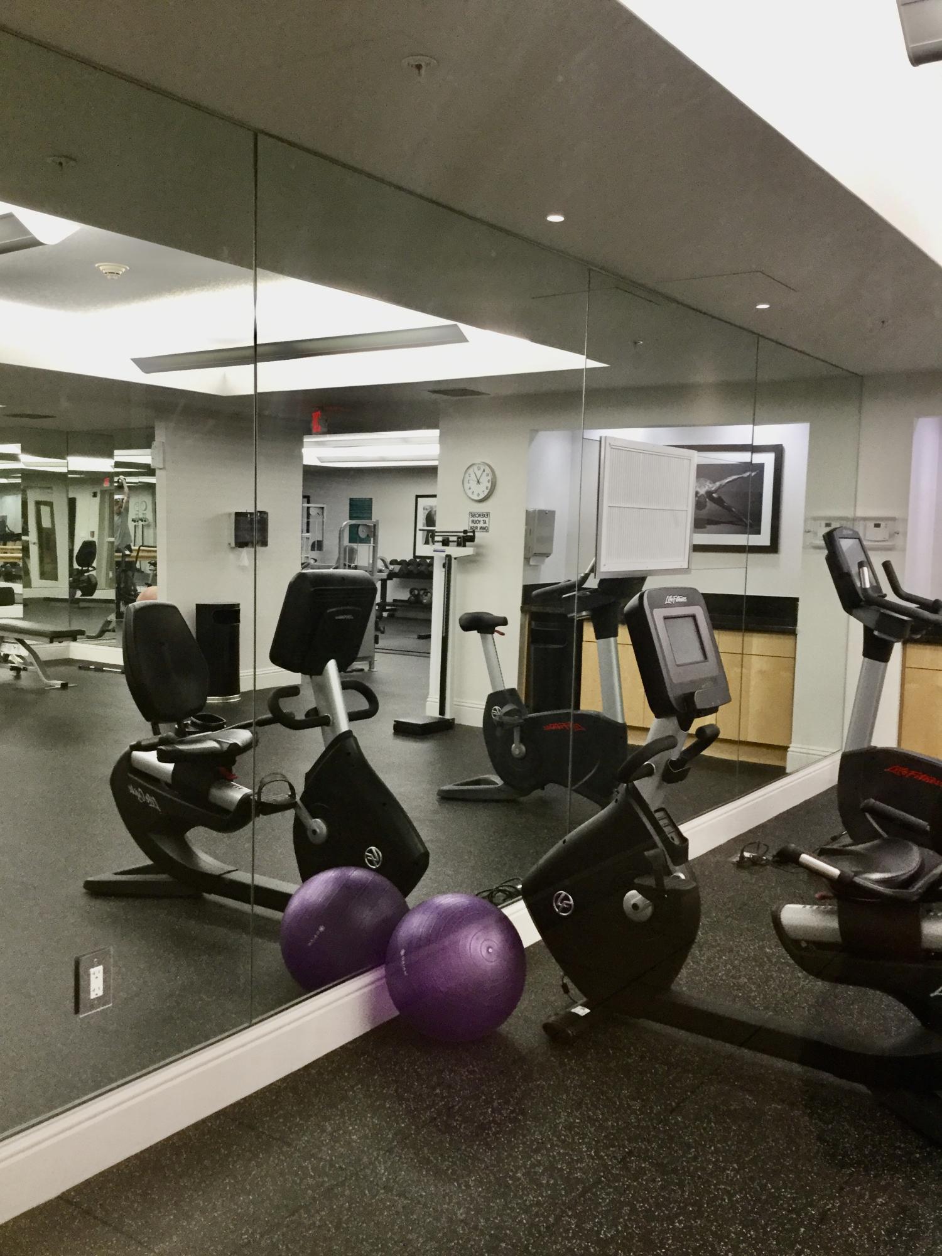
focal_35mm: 31
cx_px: 471
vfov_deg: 58.4
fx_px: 1125
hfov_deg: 45.4
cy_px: 628
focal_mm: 3.3
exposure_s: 1/30
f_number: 2.4
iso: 100
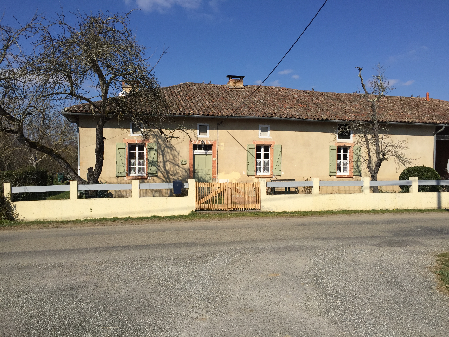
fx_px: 376
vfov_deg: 48.2
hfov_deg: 61.7
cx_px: 224
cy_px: 168
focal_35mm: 29
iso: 32
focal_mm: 4.15
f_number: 2.2
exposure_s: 1/3968
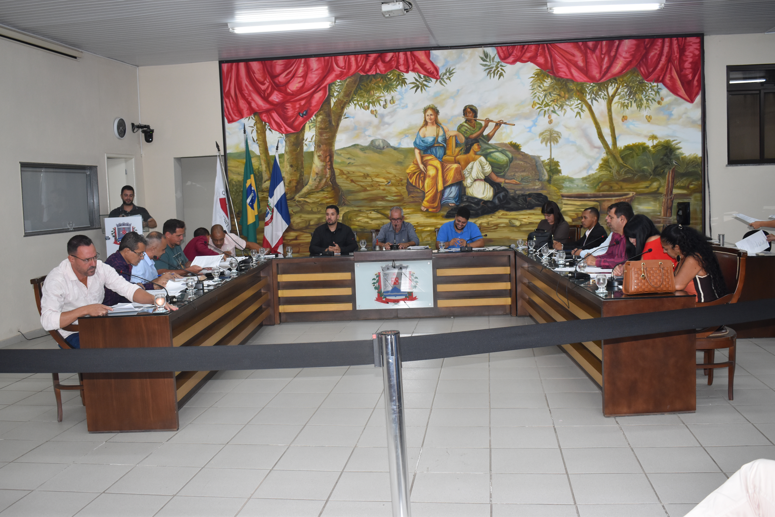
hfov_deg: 53.1
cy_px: 258
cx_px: 388
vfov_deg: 36.9
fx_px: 775
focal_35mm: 36
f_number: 5
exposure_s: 1/100
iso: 800
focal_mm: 24
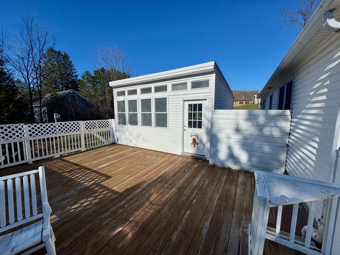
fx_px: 138
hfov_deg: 102.1
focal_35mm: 14
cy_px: 128
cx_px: 170
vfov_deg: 85.7
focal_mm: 2.22
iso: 32
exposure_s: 1/4367
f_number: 2.2
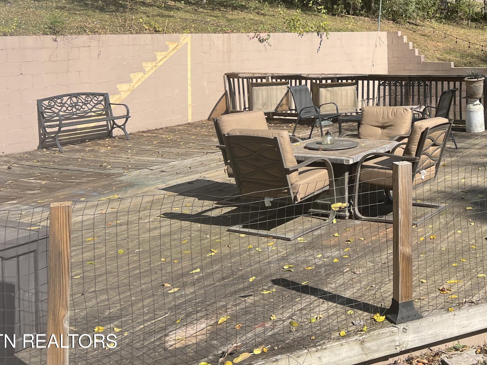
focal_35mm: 47
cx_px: 418
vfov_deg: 29.7
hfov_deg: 38.2
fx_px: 661
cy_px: 42
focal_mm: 5.7
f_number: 1.5
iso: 50
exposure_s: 1/2045
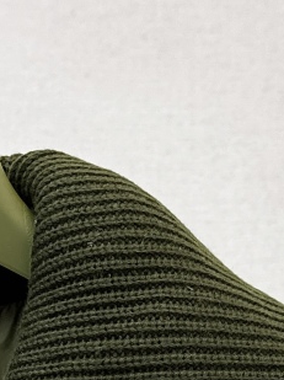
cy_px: 598
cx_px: 52
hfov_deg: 13.1
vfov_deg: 15.9
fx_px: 1228
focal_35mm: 112
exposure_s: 1/209
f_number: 1.78
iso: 64
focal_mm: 6.86
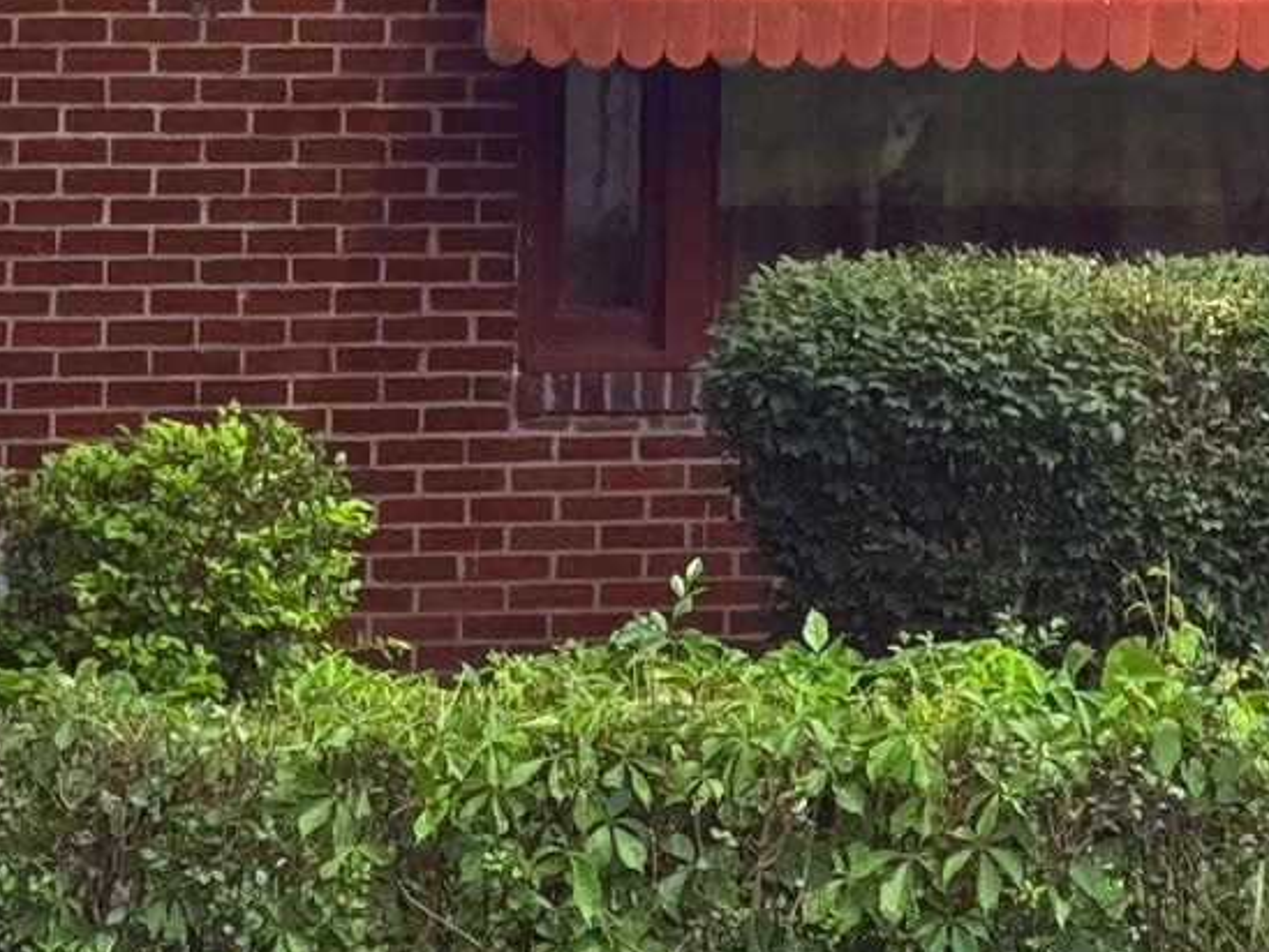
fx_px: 6563
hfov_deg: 10.8
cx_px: 1535
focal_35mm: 179
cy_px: -423
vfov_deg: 8.1
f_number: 1.78
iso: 80
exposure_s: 1/2088
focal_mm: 6.76
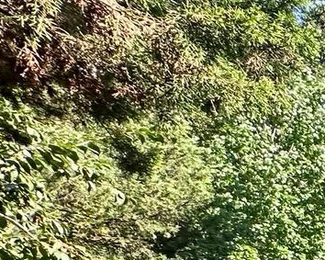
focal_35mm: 79
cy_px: 466
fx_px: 760
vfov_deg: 16.3
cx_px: 855
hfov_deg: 13.5
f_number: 2.2
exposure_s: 1/218
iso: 40
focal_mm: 2.22
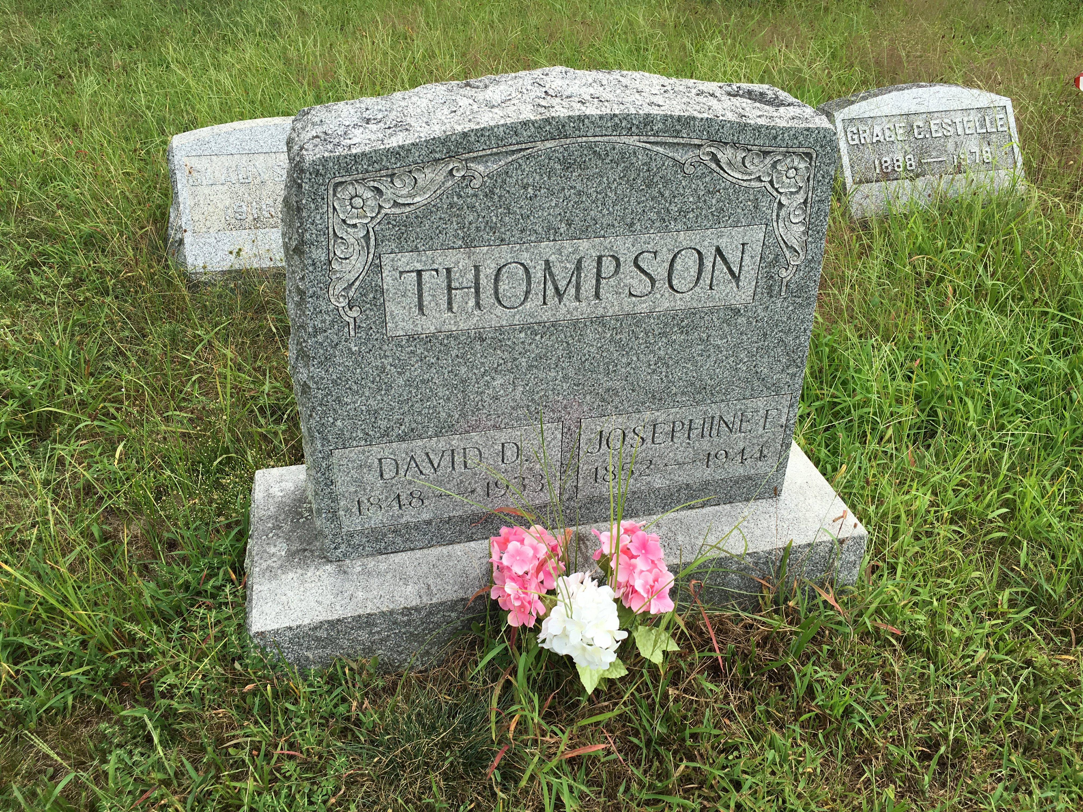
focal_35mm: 29
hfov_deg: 61.7
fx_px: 907
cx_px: 542
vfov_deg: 48.2
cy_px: 406
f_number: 2.2
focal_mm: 4.15
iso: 25
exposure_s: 1/864
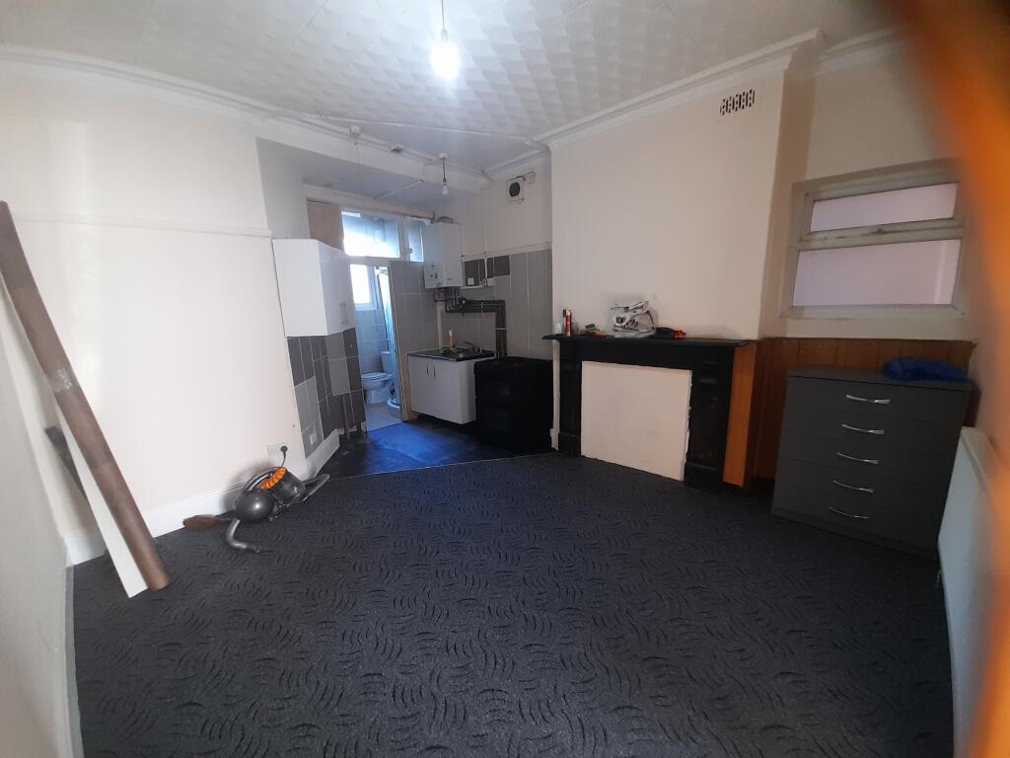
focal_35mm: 13
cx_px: 505
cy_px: 379
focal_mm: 1.42
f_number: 2.2
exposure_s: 1/25
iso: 200
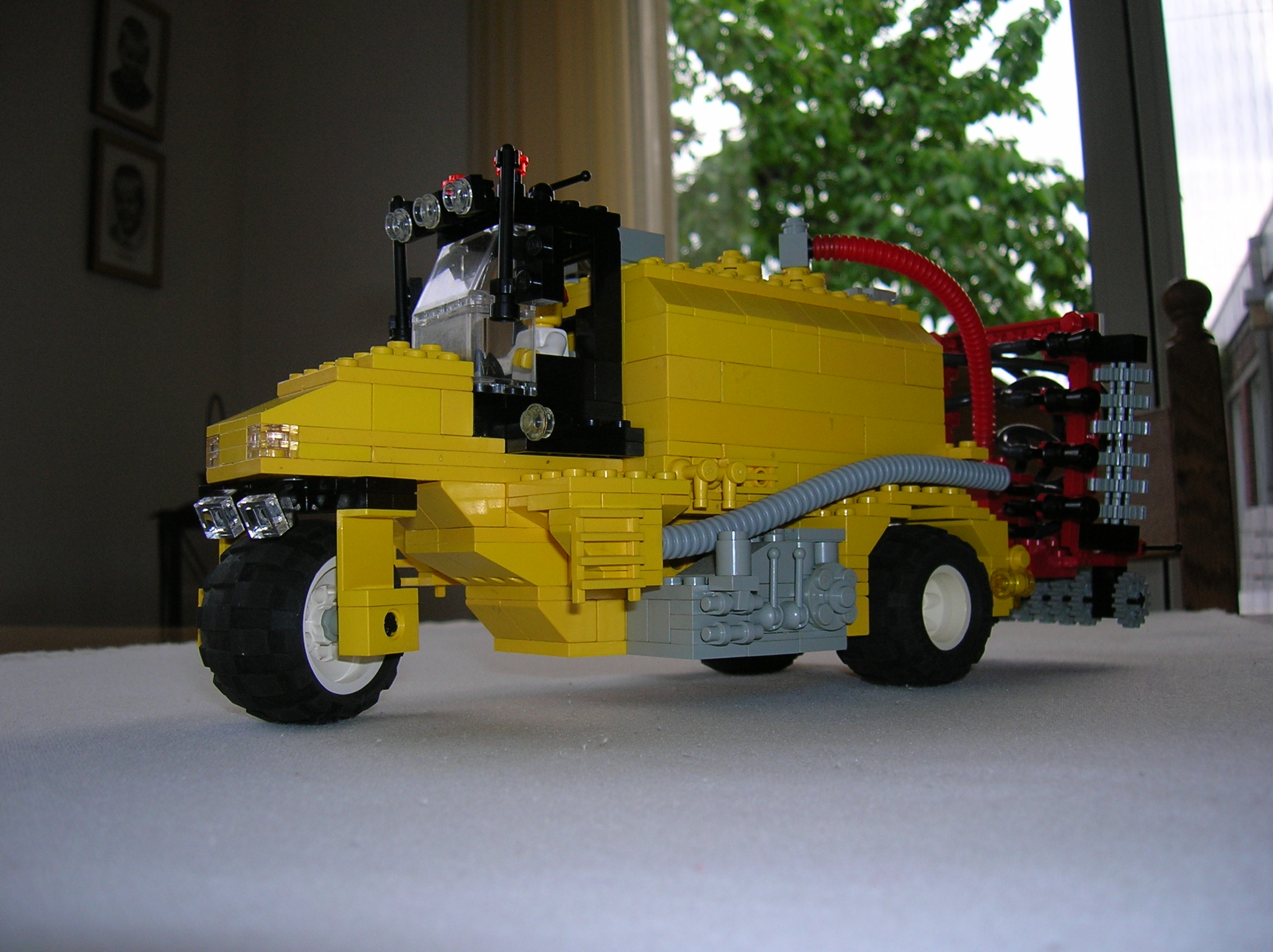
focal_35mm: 35
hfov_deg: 52.7
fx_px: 1286
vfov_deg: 40.6
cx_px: 647
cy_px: 473
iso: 50
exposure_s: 1/60.1
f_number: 2.9
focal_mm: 5.7
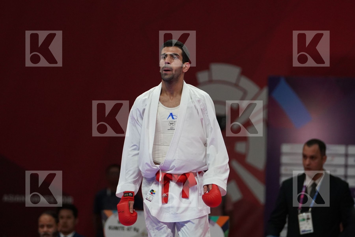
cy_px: 118
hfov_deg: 6.2
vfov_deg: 4.2
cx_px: 178
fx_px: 3264
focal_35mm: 331
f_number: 4
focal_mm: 221
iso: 3200
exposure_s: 1/1000
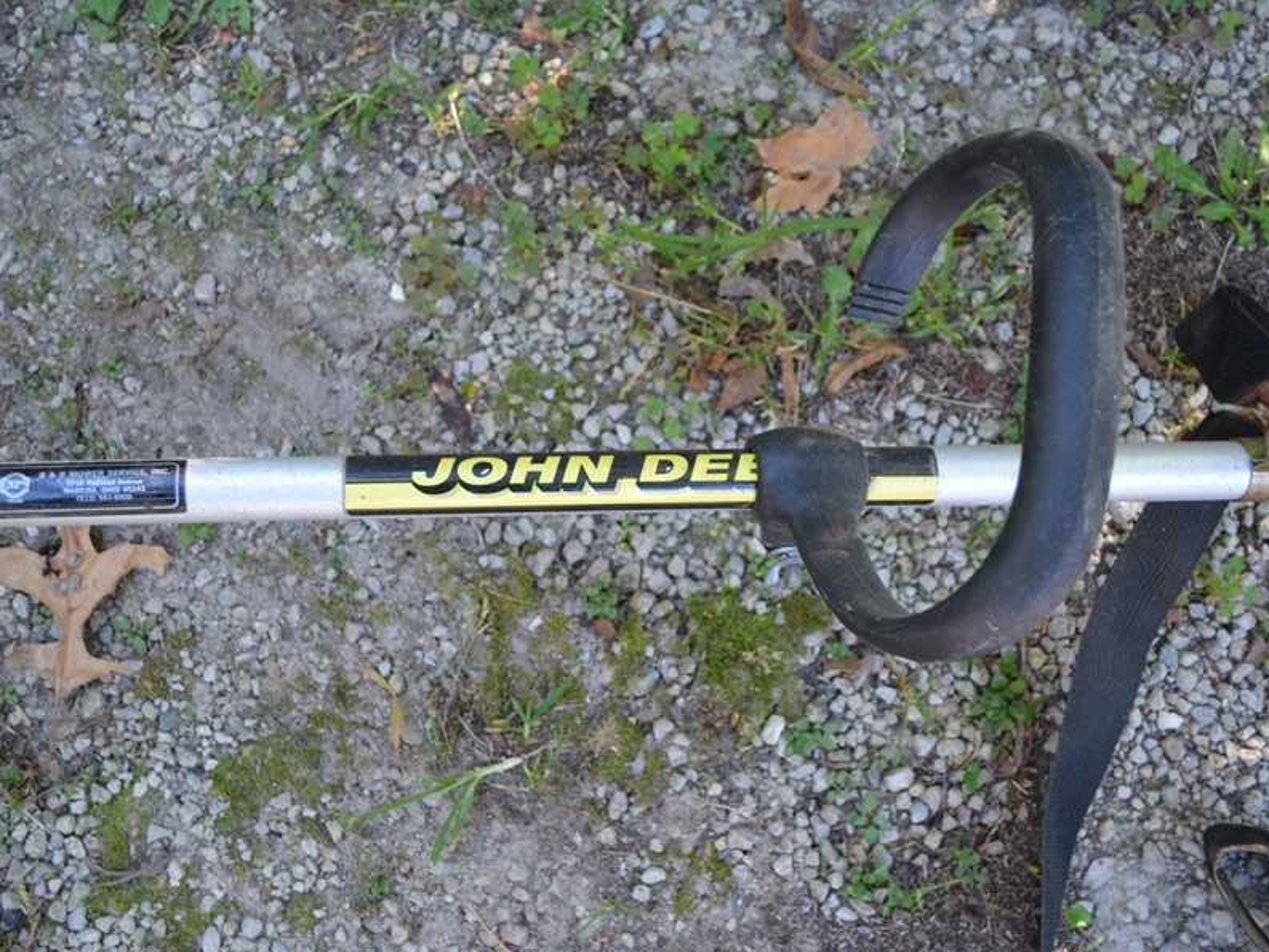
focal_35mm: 36
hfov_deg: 51.3
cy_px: 478
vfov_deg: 39.7
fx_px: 1320
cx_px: 592
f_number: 4.5
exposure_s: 1/80
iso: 400
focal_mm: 22
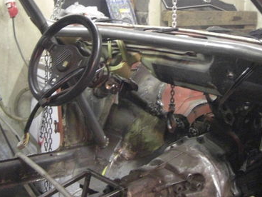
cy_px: 38
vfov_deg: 22.0
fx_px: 500
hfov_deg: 29.4
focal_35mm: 66
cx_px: 145
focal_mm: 7.9
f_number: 2.8
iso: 800
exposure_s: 1/20
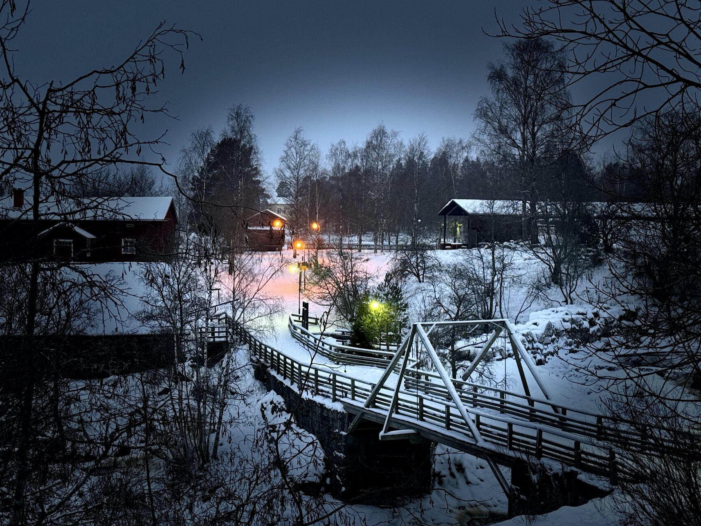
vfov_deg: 26.1
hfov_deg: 34.3
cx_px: 375
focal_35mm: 56
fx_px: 1134
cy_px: 273
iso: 400
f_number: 1.78
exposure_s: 1/25
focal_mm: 6.86
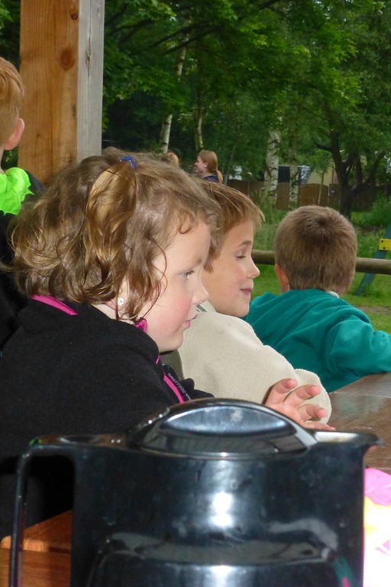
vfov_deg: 22.1
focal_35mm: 92
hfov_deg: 14.8
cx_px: 232
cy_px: 293
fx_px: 1499
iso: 800
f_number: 4.9
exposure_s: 1/125
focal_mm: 11.7
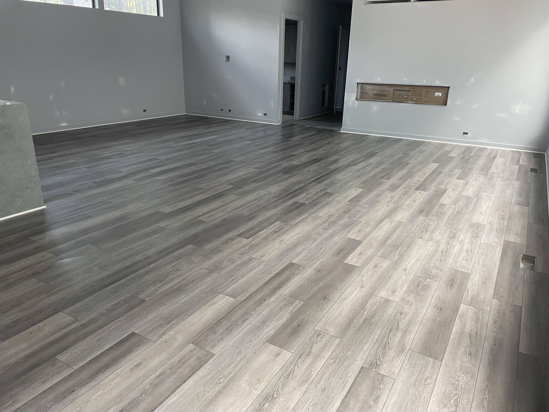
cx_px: 274
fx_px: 412
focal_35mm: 26
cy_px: 206
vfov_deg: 53.1
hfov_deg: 67.3
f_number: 1.6
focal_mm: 4.2
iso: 125
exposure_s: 1/90
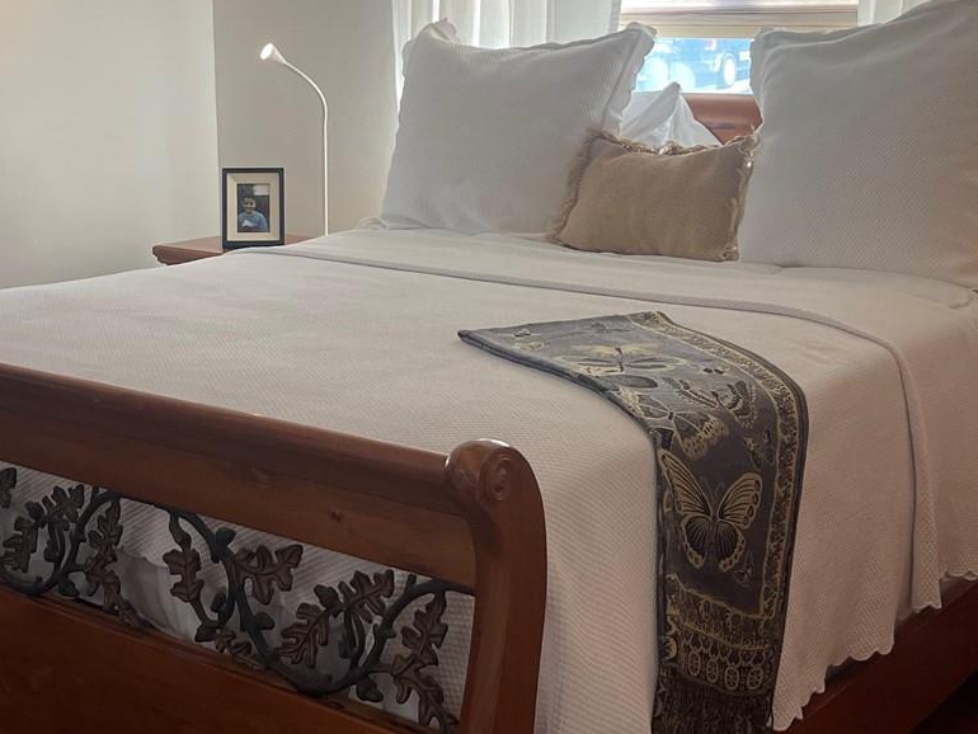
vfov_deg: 27.0
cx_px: 318
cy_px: 288
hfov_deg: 35.2
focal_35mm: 54
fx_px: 1526
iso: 100
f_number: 1.6
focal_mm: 5.1
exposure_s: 1/120
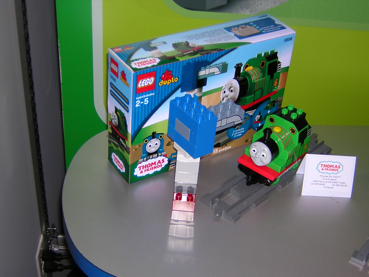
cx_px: 184
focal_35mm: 54
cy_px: 138
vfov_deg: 27.0
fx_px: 576
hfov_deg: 35.5
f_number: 3.2
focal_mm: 7.1
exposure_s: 1/60.1
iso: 100
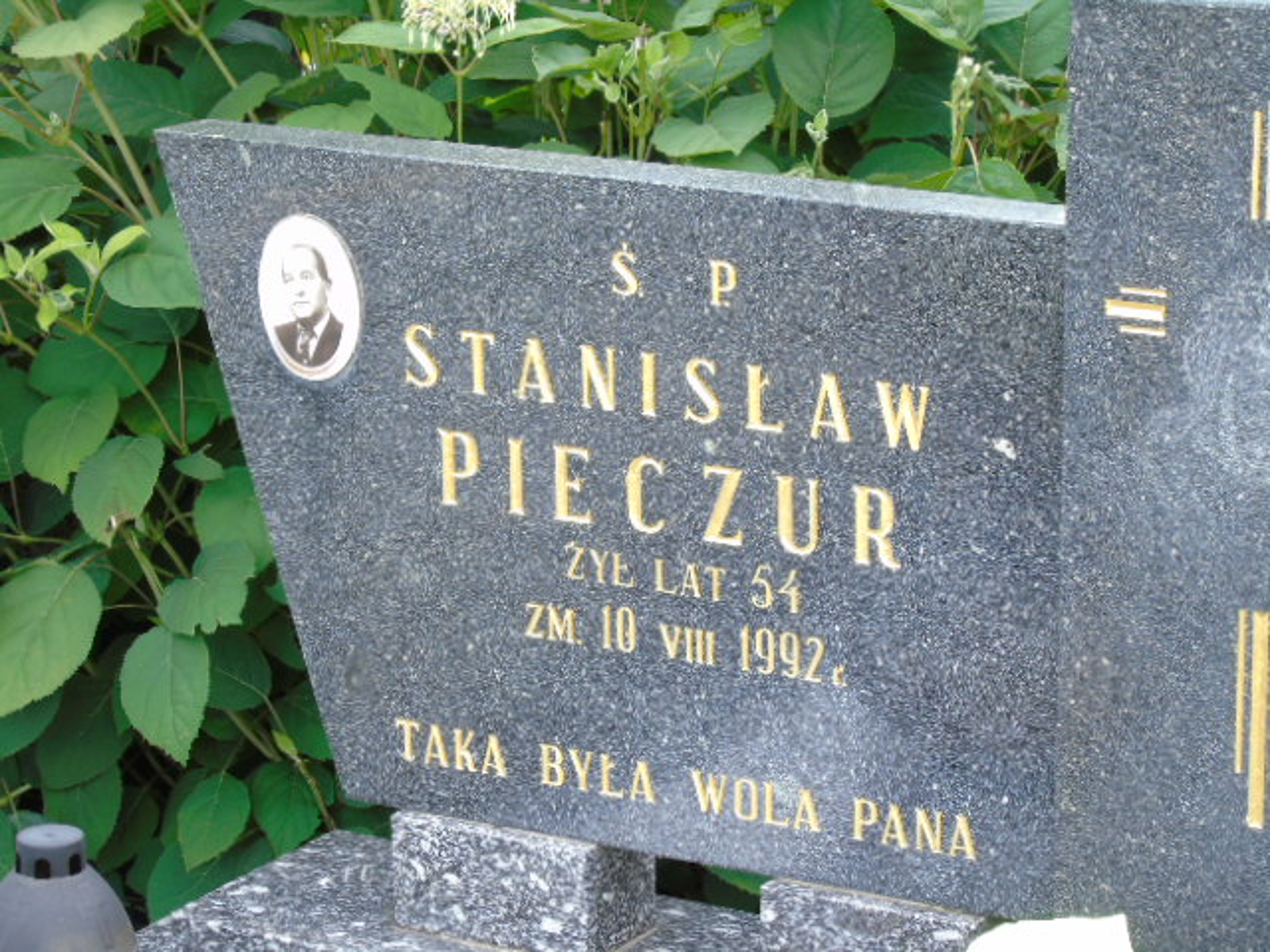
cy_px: 476
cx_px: 635
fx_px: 4549
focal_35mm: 124
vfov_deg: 12.0
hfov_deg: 15.9
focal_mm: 22
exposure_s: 1/30
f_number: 4.6
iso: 100
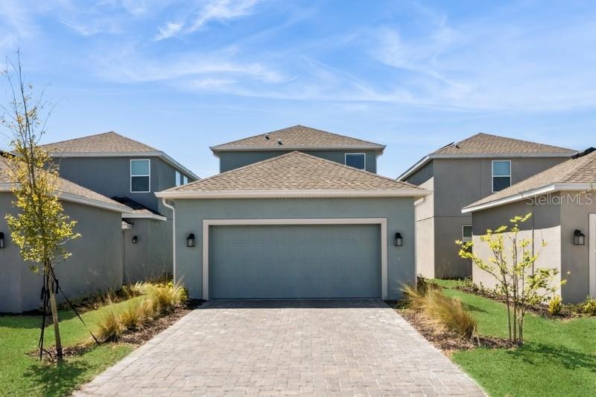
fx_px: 496
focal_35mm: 30
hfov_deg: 62.0
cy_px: 198
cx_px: 298
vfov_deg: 43.5
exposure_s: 1/200
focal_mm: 20
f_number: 11
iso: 100
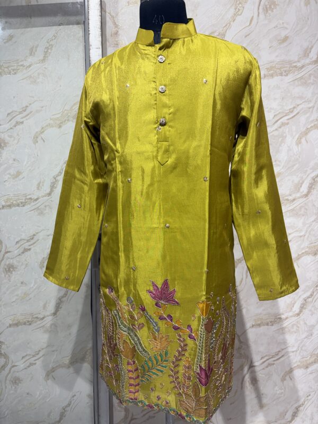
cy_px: 212
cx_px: 159
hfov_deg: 53.1
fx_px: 318
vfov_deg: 67.3
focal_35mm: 26
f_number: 1.6
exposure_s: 1/100
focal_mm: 5.96
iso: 50
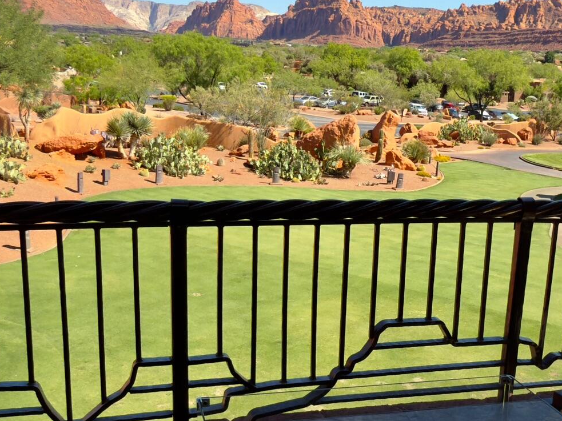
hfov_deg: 37.6
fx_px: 812
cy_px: 289
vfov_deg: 28.9
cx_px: 394
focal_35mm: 50
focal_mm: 2.22
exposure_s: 1/515
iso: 16
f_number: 2.2
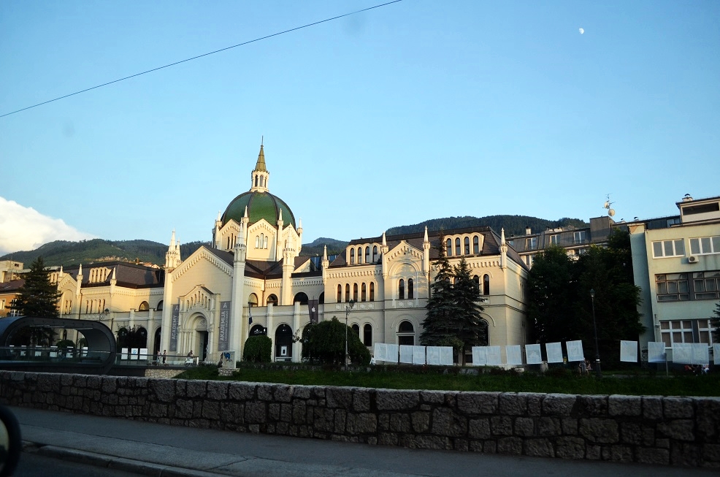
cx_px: 360
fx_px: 539
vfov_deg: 47.7
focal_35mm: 27
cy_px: 238
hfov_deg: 67.5
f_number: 4
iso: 800
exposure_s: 1/1000
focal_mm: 18
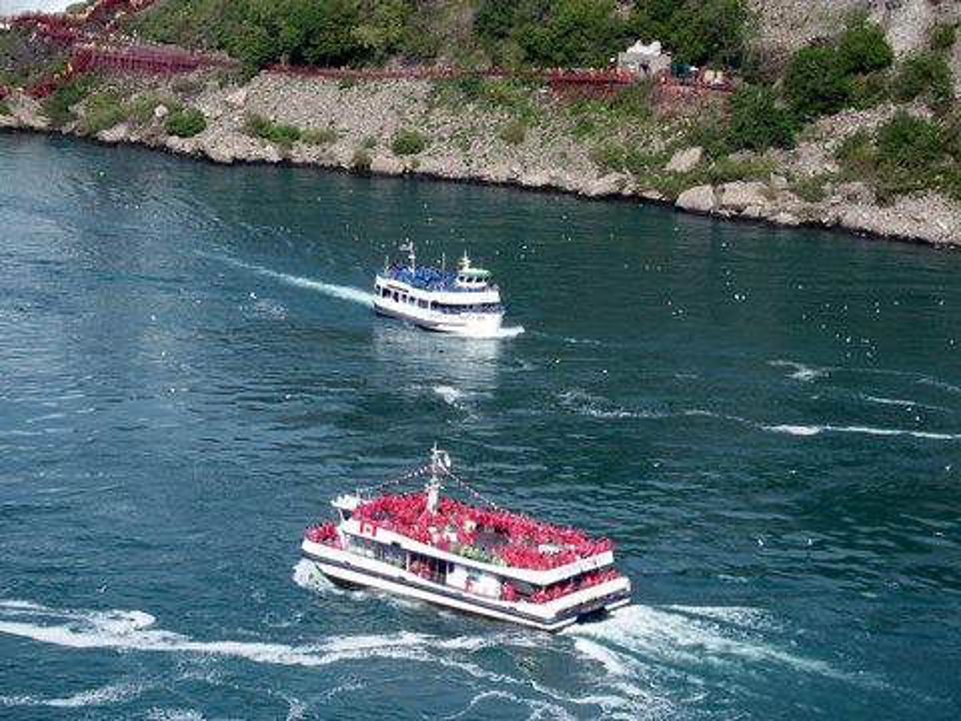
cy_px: 360
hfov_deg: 21.3
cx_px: 480
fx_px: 2554
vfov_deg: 16.1
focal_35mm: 92
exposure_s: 1/640
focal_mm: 19.6
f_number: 3.5
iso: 100
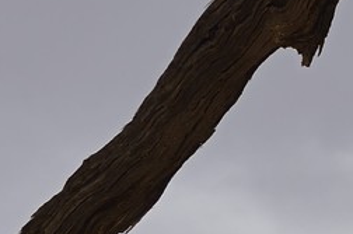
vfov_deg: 4.8
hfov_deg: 6.7
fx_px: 2799
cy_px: 164
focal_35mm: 286
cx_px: 936
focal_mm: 45
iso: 100
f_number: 16
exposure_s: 1/80
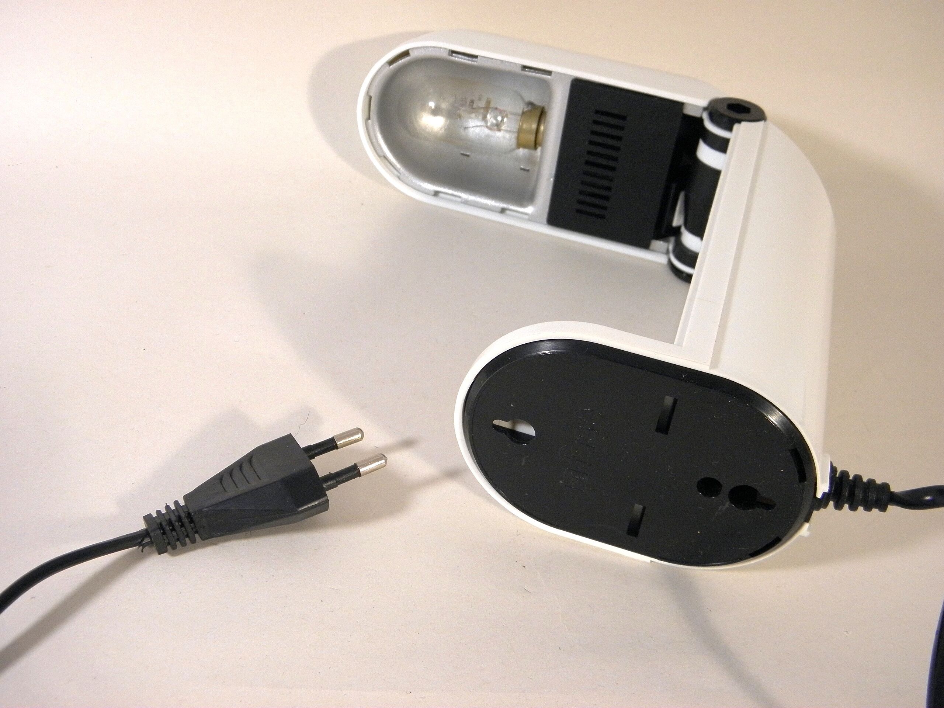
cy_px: 354
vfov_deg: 37.7
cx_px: 472
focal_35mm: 38
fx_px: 1036
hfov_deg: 49.0
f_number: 3.7
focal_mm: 6.8
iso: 200
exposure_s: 1/25
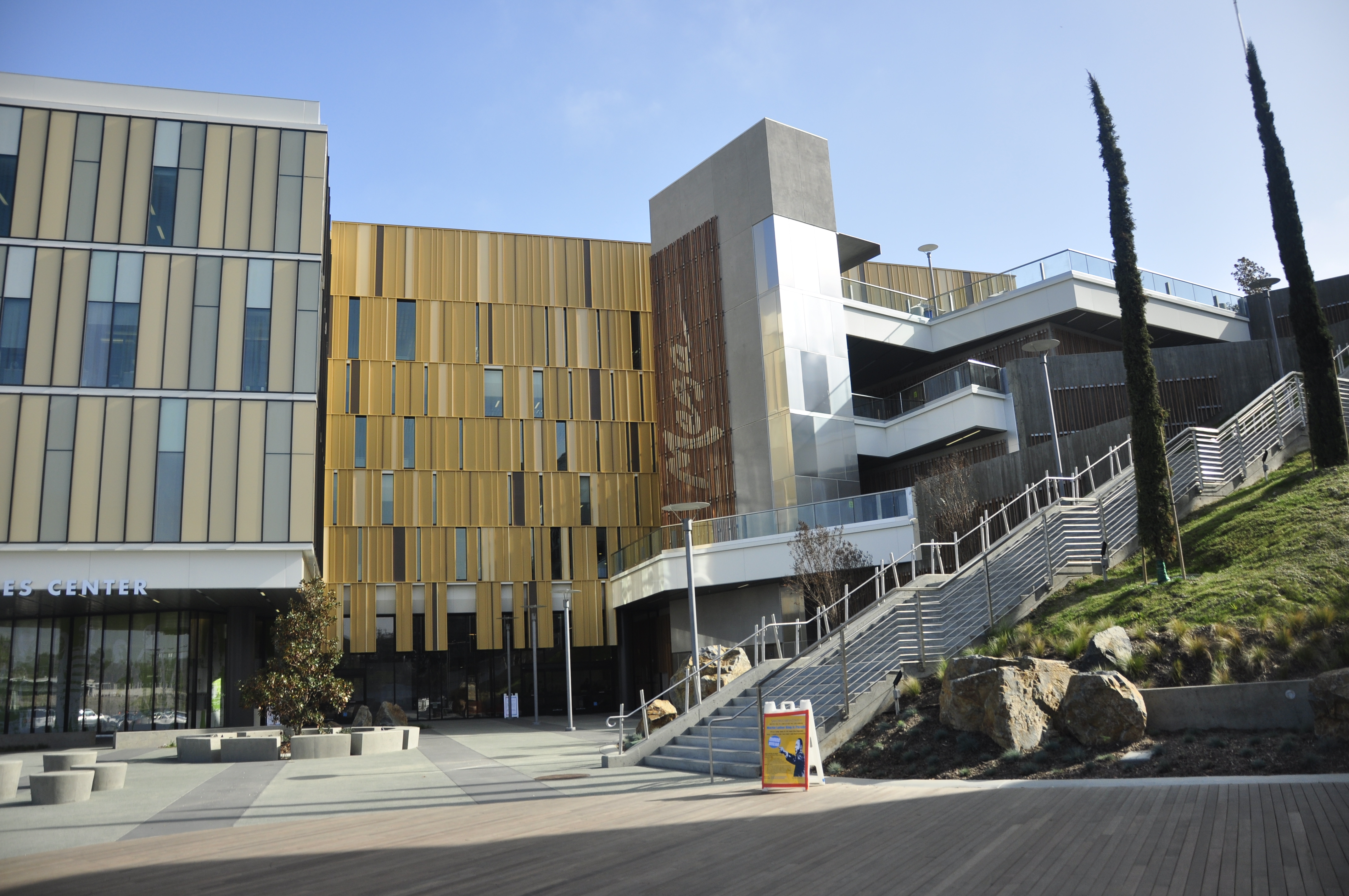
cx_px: 674
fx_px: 1011
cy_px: 448
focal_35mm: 27
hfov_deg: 67.4
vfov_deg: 47.8
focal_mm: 18
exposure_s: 1/640
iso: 200
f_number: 4.5
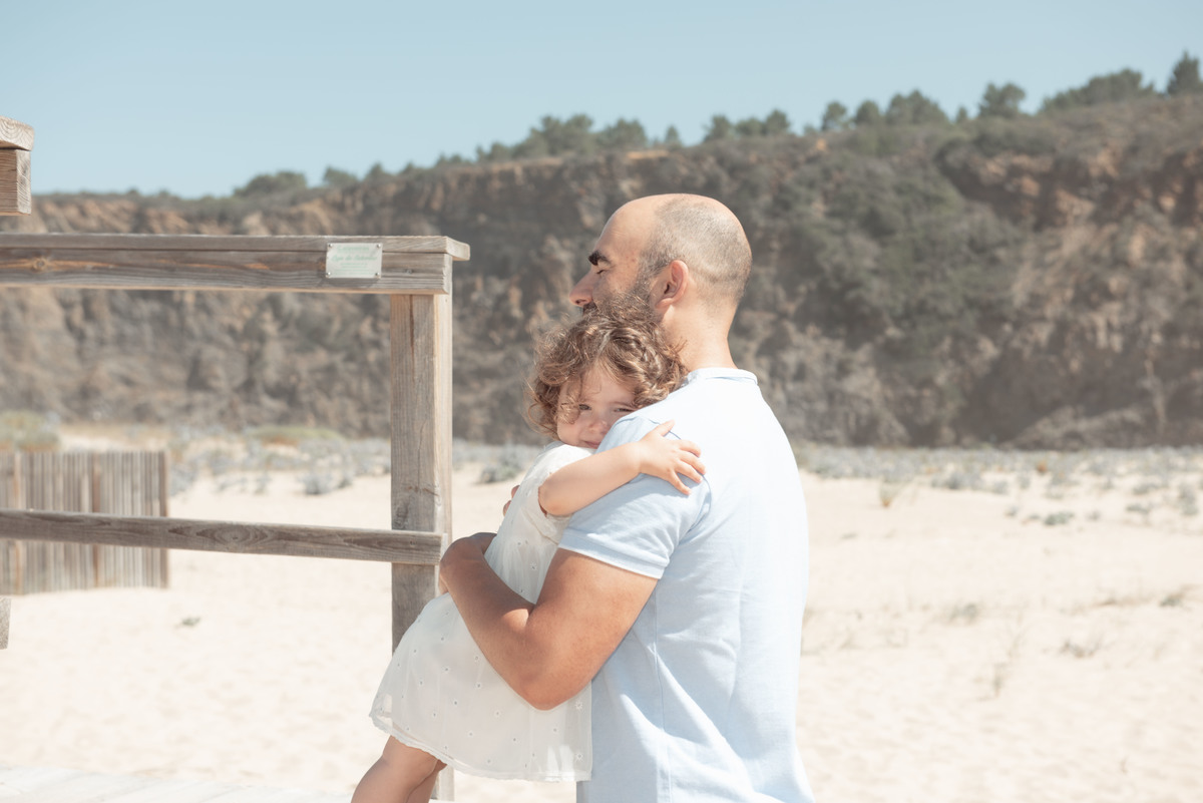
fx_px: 2340
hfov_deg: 28.8
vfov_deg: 19.5
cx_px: 602
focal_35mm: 70
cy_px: 402
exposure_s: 1/250
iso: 100
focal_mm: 70
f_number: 7.1
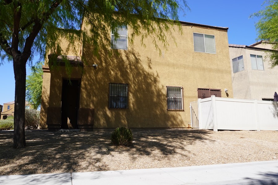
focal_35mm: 29
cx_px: 138
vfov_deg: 44.8
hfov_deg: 63.7
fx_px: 224
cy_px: 76
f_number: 9
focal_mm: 16
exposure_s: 1/125
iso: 100
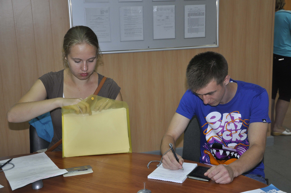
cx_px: 146
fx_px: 424
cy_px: 96
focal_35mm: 52
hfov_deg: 37.9
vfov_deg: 25.7
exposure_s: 1/60
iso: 800
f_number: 4.5
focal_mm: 35
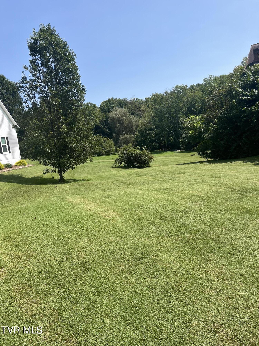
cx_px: 130
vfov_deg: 67.3
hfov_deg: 53.1
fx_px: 259
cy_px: 173
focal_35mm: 26
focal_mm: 5.1
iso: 50
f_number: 1.6
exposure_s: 1/2632
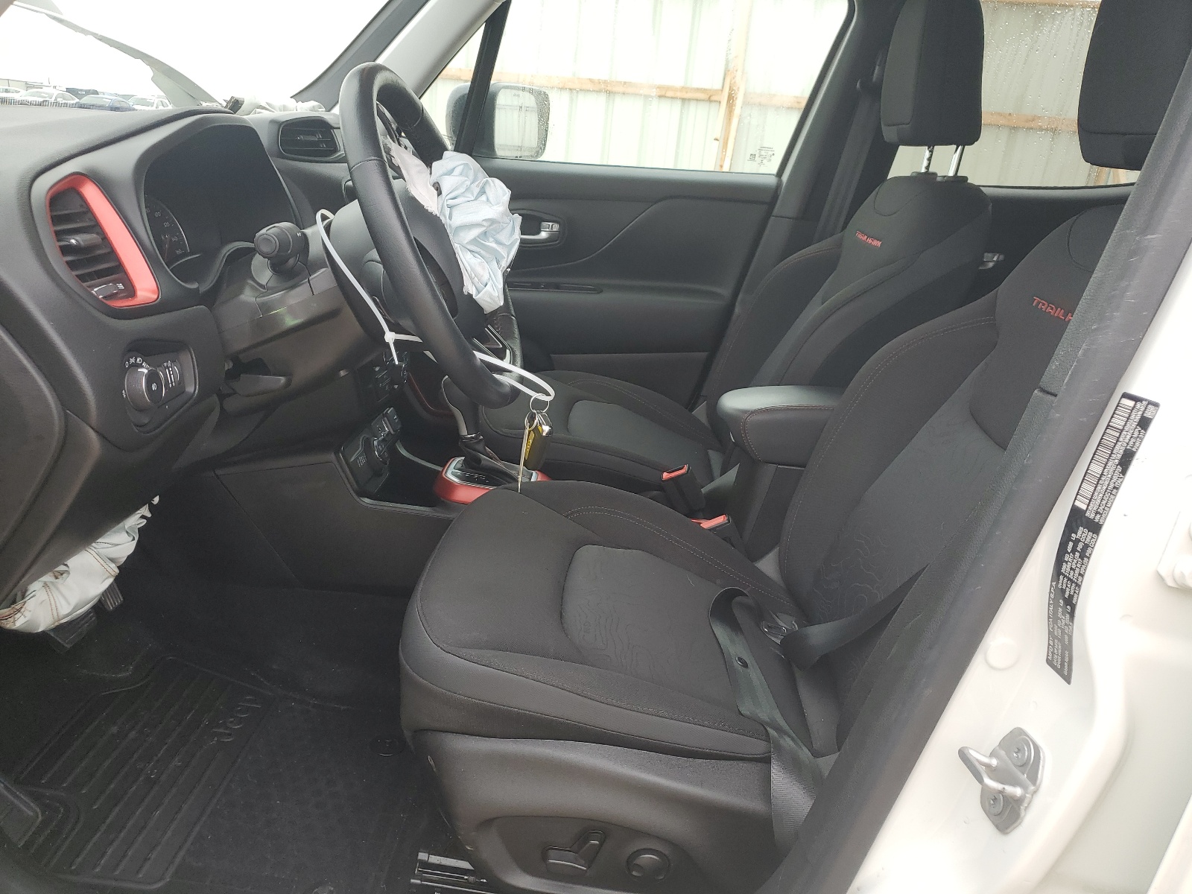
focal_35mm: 26
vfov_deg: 53.1
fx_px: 895
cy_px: 447
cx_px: 596
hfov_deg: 67.3
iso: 50
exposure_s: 1/213
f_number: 1.5
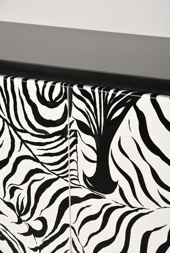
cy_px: 126
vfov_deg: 13.0
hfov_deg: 8.8
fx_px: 1110
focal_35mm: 158
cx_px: 85
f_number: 11
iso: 160
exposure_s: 1/45
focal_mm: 105
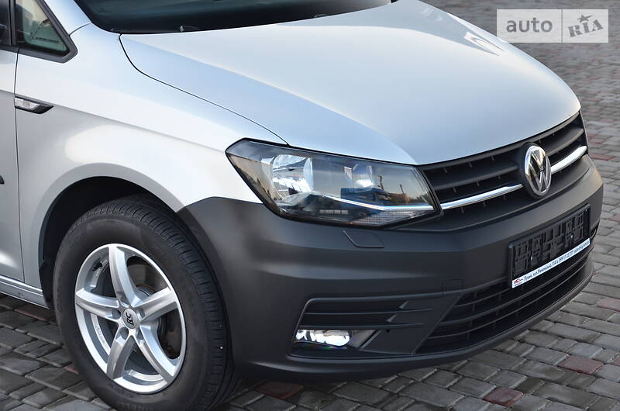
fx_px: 1160
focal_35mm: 68
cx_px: 310
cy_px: 206
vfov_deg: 20.1
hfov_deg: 29.9
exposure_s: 1/60
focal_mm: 45
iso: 400
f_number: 4.8
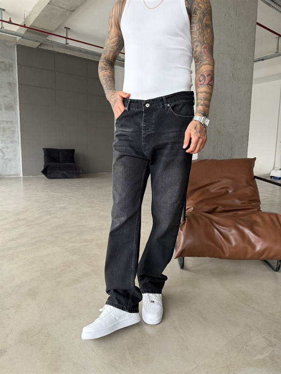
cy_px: 187
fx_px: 260
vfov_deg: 71.6
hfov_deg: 56.8
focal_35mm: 24
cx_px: 140
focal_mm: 6.76
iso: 200
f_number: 1.78
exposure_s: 1/89
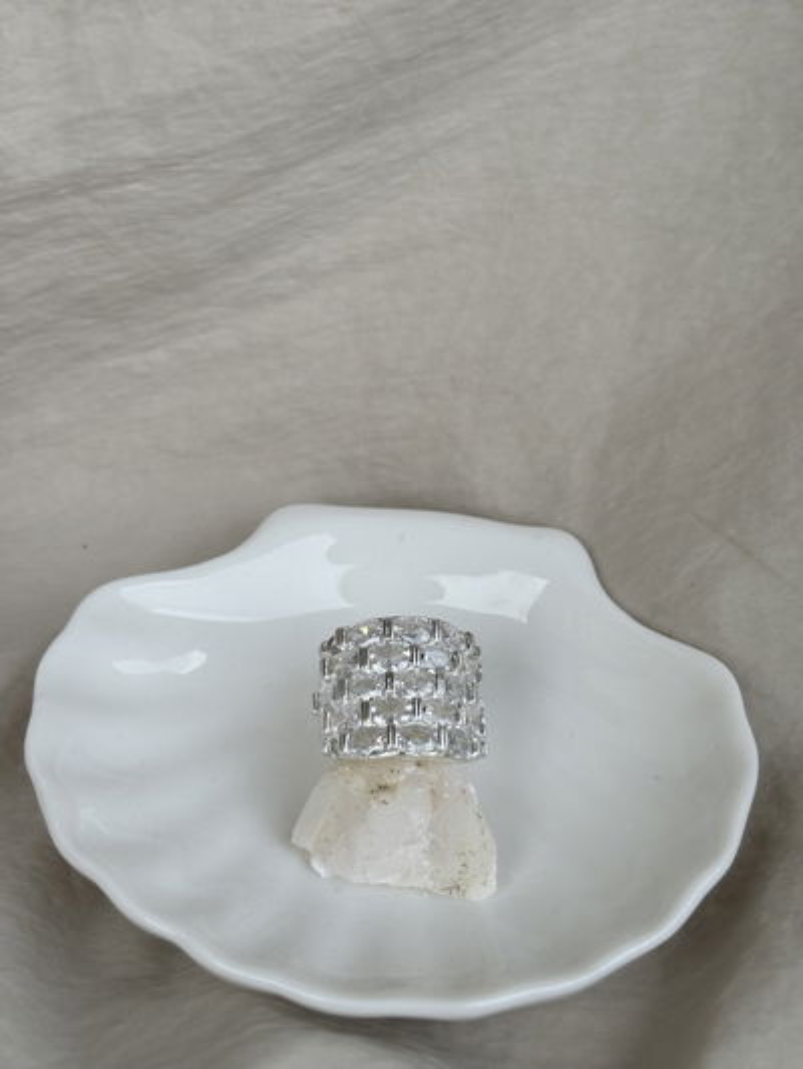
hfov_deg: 28.0
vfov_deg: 36.8
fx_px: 1608
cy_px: 534
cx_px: 402
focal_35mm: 52
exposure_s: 1/2062
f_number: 1.6
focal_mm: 5.96
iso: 32
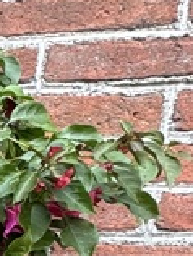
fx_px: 786
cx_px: -475
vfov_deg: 17.0
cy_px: 368
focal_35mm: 106
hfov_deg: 9.2
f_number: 2.2
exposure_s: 1/99
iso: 40
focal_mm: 2.22
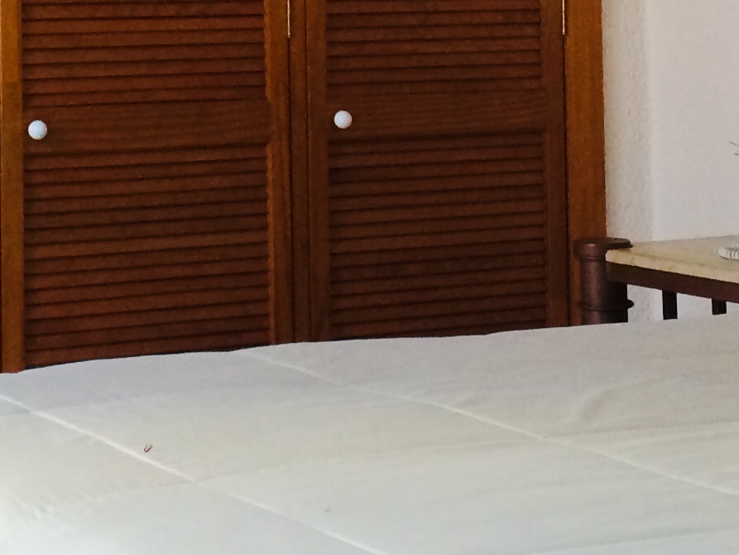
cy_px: -88
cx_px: 251
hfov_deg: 18.5
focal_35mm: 106
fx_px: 2263
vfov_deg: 13.6
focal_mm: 4.15
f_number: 2.2
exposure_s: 1/30
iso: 125
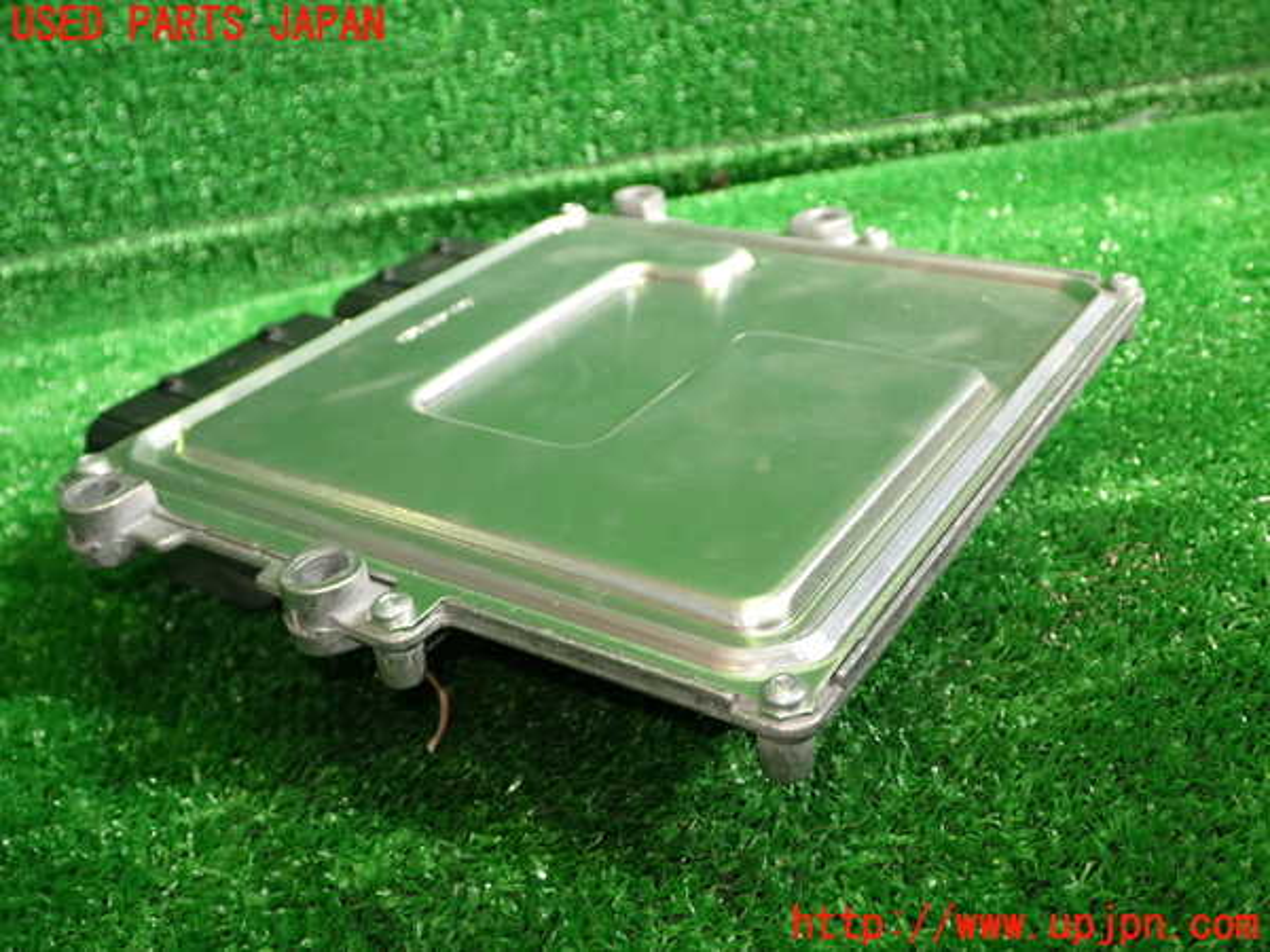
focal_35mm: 36
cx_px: 635
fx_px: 1321
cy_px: 476
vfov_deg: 39.7
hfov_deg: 51.4
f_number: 2.5
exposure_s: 1/40
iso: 200
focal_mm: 6.37
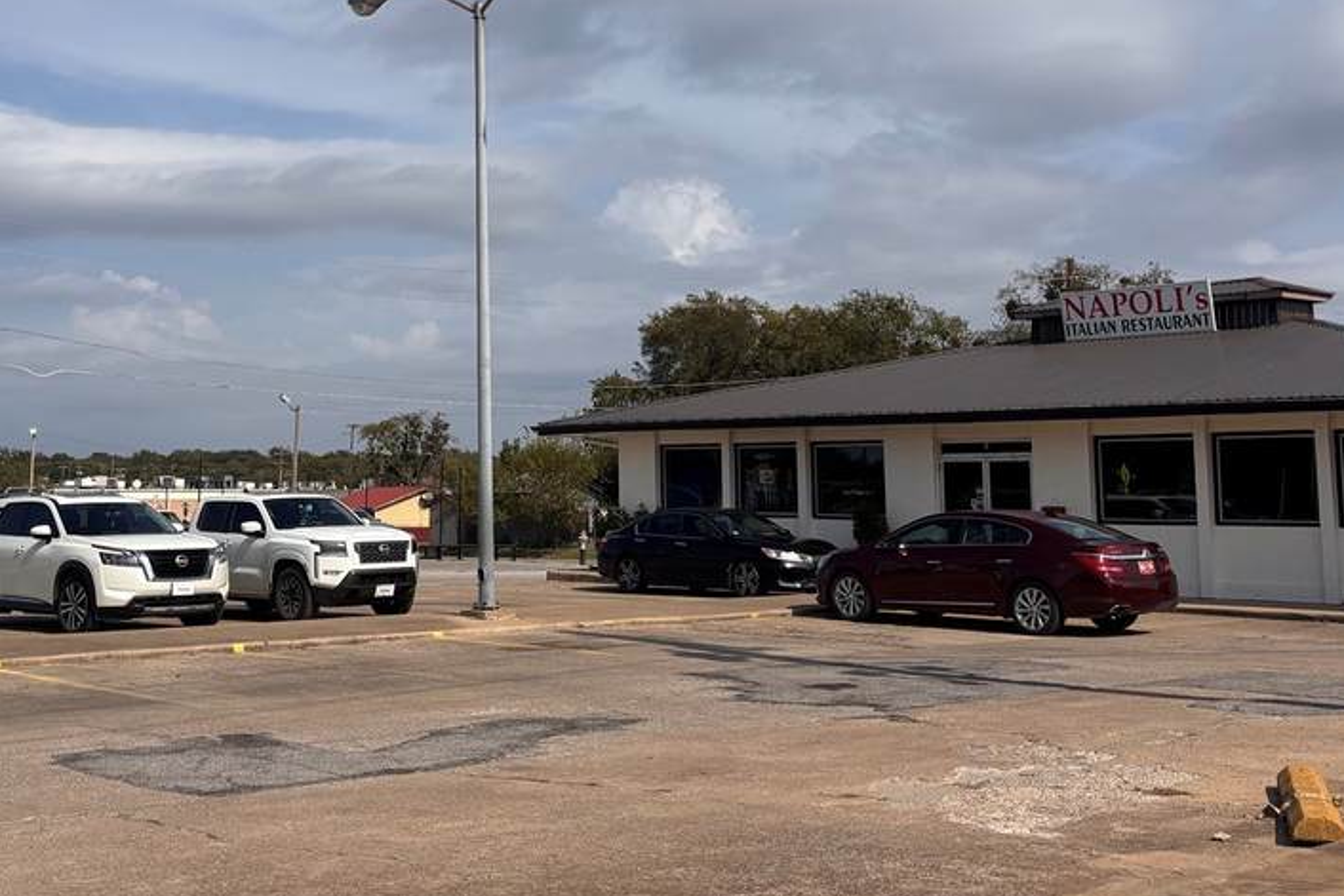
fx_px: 1830
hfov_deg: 40.1
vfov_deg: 27.3
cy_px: 255
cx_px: 516
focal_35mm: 49
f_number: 1.6
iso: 50
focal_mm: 5.96
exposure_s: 1/6329
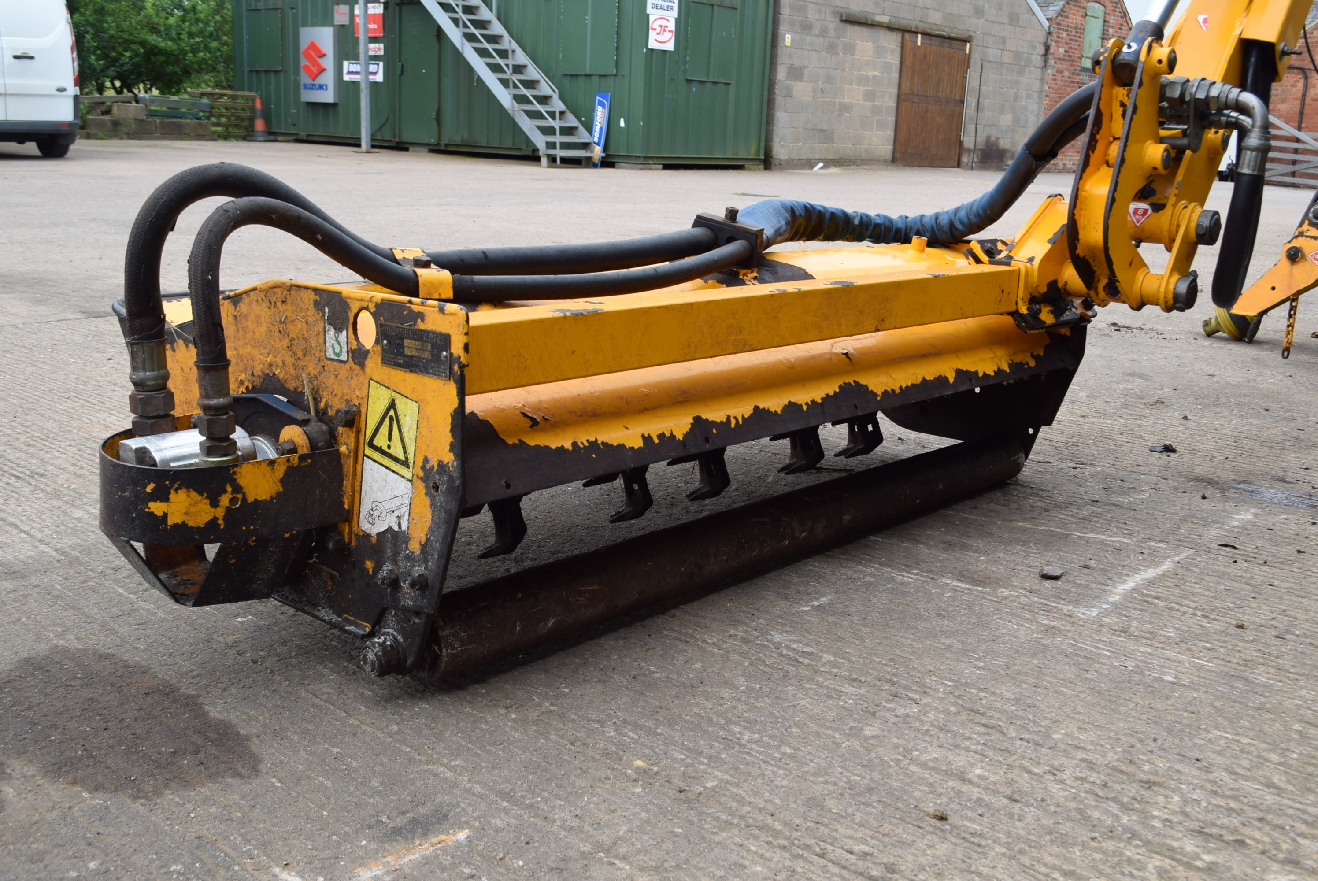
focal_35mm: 36
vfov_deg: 36.9
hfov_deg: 53.1
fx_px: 1319
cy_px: 440
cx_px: 659
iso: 250
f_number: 8
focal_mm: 24
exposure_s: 1/250
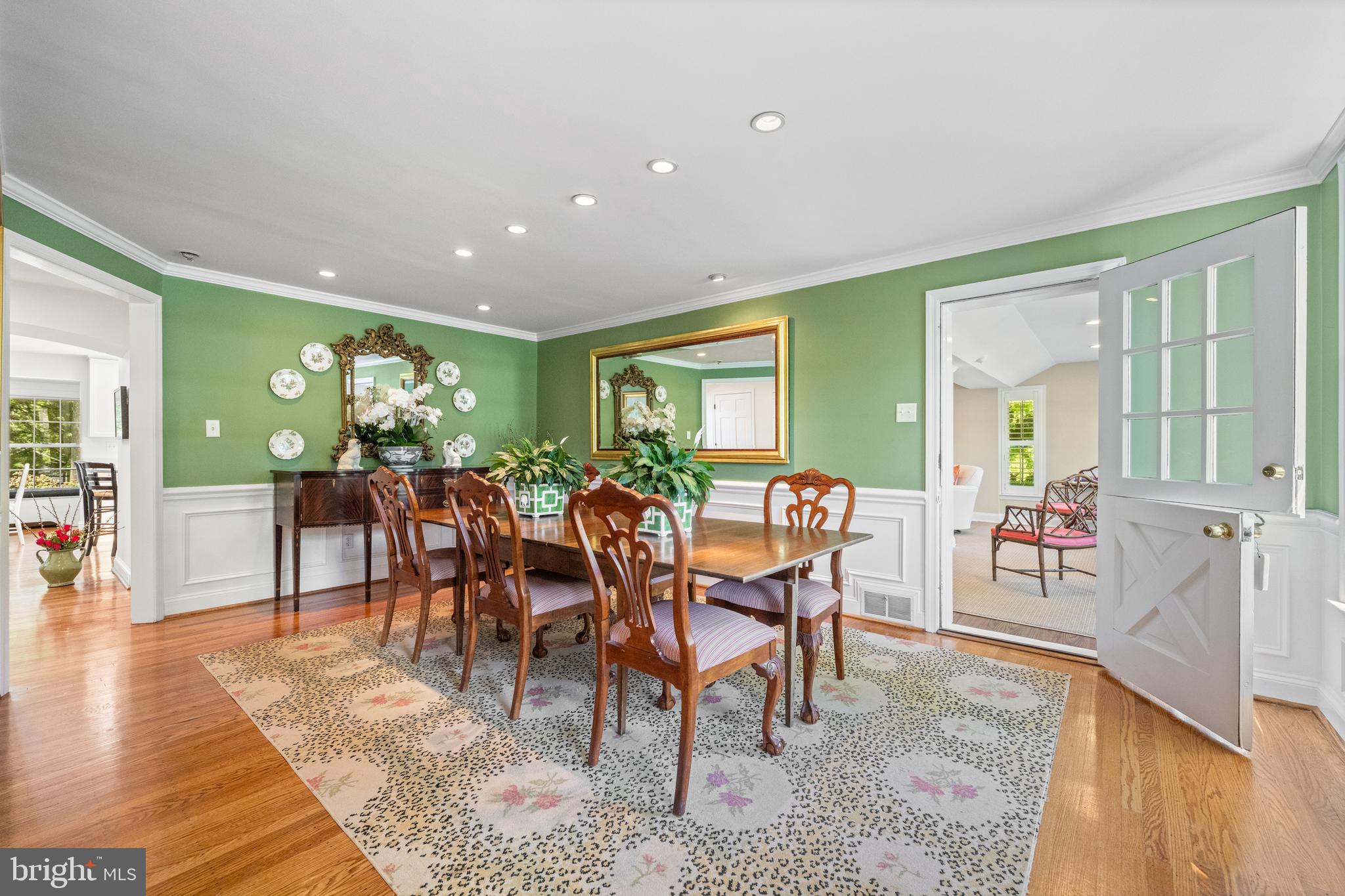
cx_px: 672
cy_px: 448
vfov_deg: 81.2
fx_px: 523
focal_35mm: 14
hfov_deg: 104.3
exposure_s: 1/100
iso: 2000
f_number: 5
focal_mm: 14
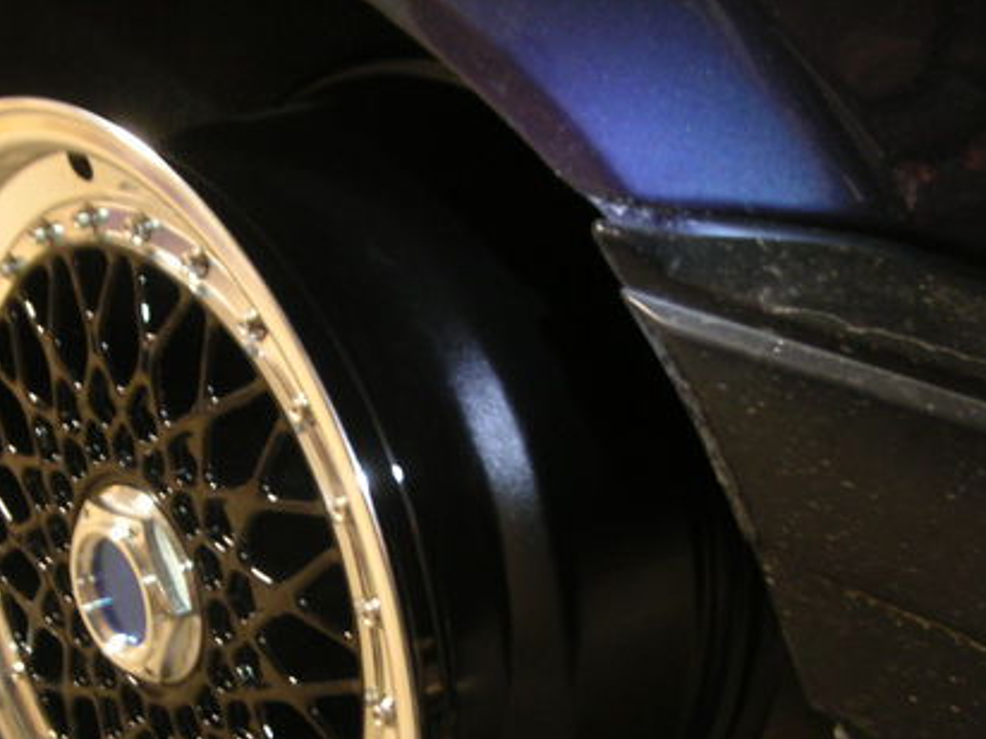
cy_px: 572
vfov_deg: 24.5
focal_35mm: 59
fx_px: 1681
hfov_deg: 32.2
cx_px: 266
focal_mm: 6
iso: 100
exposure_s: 1
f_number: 2.8
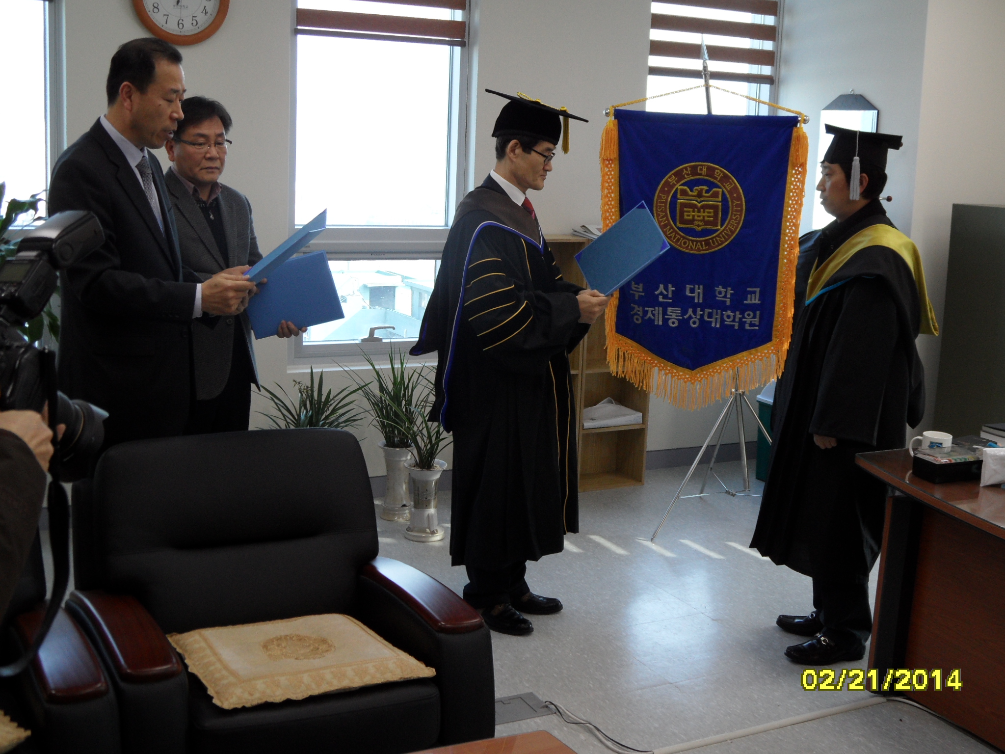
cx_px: 502
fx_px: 1161
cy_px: 377
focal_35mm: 40
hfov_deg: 46.8
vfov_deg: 36.0
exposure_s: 1/45
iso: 100
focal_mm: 6.5
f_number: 3.6
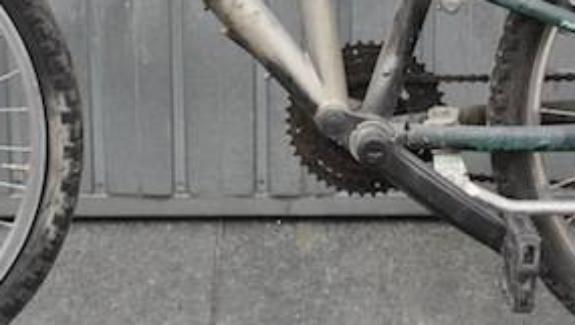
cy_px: -46
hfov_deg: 18.0
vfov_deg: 10.1
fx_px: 1816
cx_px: 301
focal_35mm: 119
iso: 200
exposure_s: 1/100
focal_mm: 24
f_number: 5
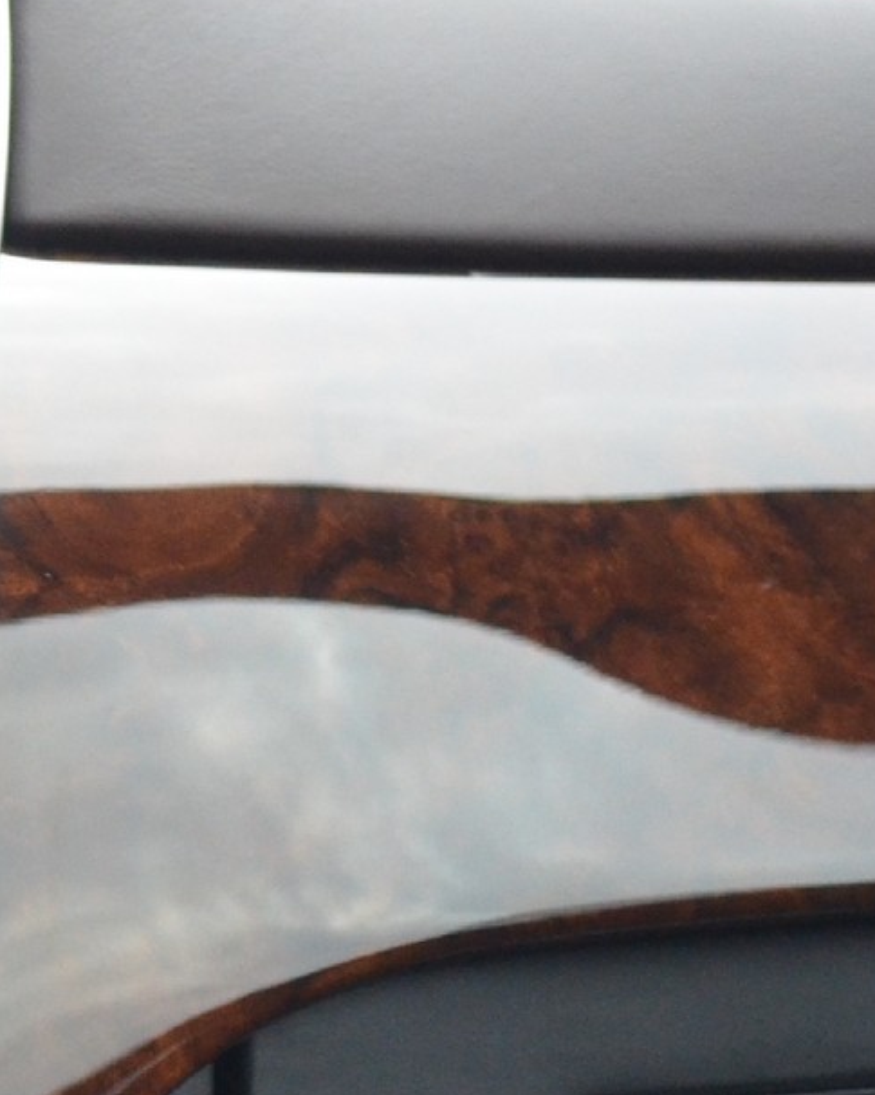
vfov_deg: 8.8
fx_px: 7127
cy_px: 781
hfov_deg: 6.7
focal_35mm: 220
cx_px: -1097
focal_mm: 38
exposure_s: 1/320
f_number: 2.8
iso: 1600
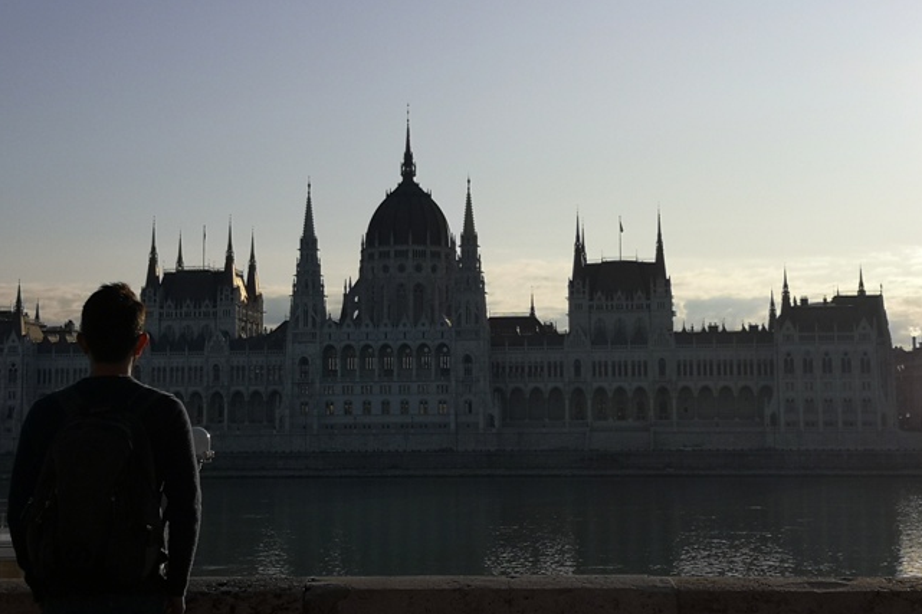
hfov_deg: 32.9
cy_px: 239
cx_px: 457
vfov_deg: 22.2
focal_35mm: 61
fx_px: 1562
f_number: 1.8
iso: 50
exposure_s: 1/5102
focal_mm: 3.95
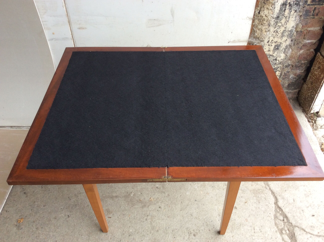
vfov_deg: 44.1
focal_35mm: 32
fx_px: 299
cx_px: 162
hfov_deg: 56.9
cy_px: 121
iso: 40
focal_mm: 3.3
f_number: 2.4
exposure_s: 1/33
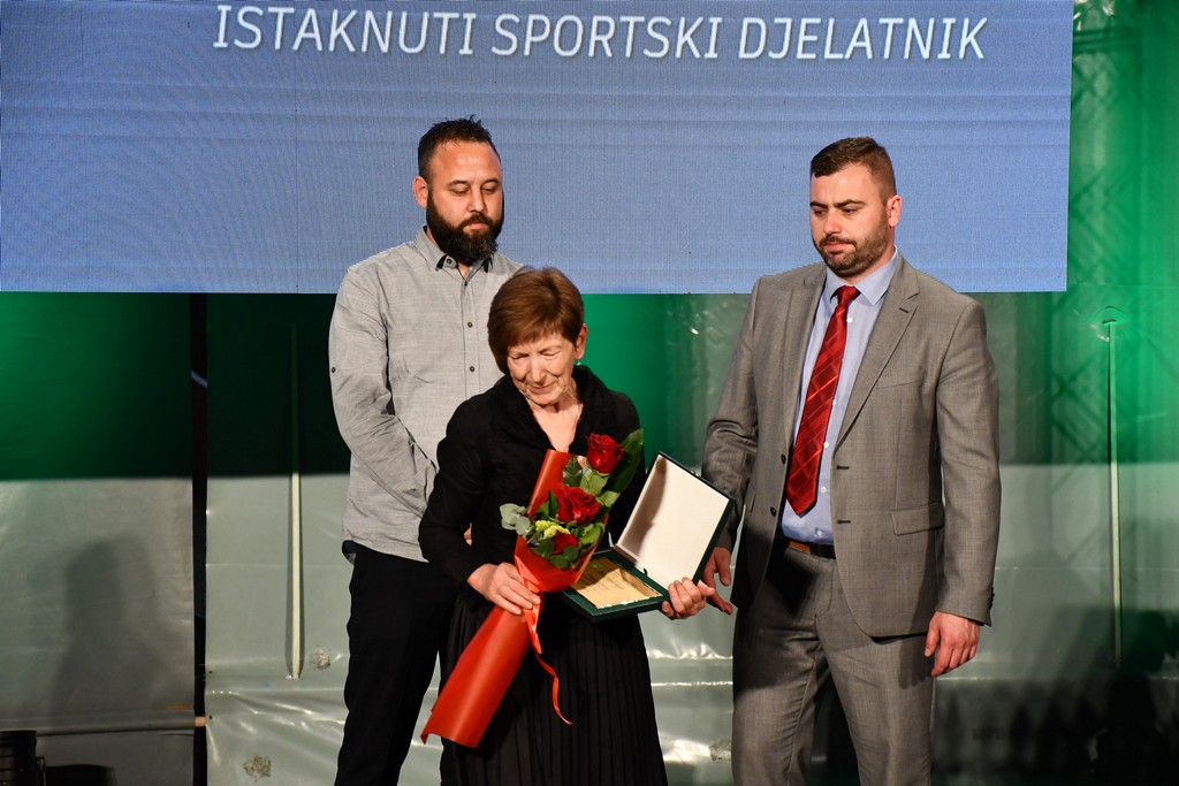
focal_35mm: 105
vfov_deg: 13.0
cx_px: 590
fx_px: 3439
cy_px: 393
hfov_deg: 19.5
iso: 2000
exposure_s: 1/250
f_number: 5
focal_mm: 70
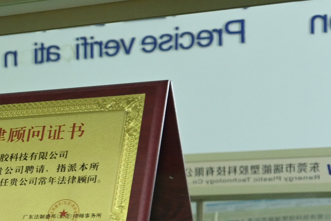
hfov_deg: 10.9
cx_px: -507
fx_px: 1416
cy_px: 217
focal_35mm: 154
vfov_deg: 8.9
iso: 1000
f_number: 4
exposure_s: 1/100
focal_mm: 30
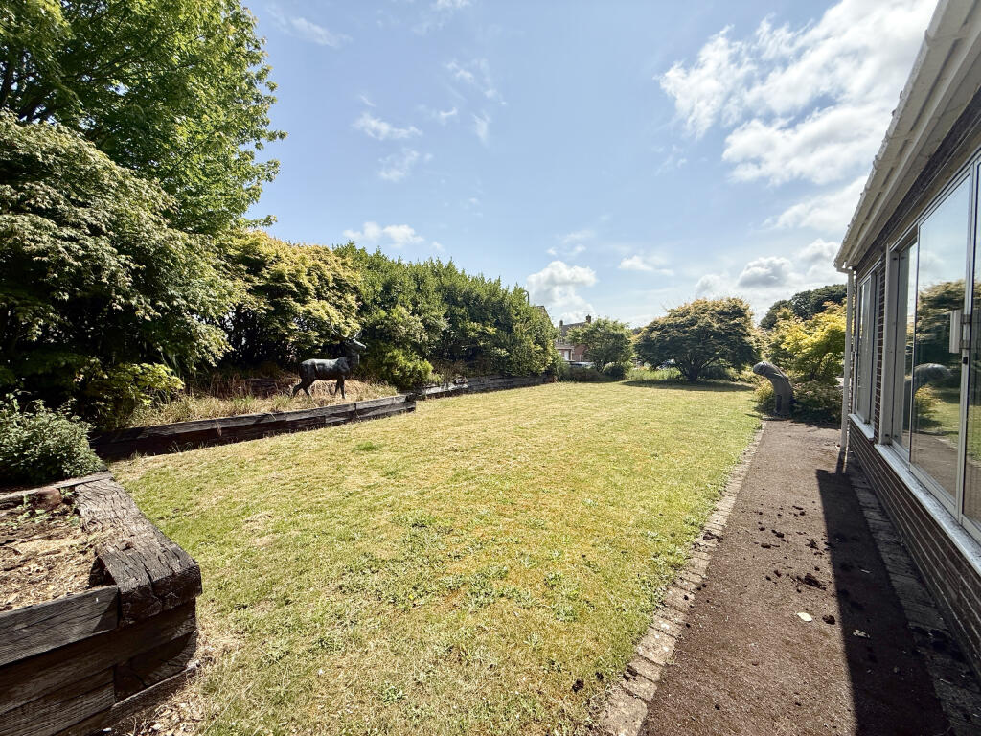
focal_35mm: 14
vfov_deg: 85.7
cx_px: 490
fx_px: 397
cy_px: 368
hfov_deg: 102.1
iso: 50
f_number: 2.2
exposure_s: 1/2611
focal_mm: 2.22
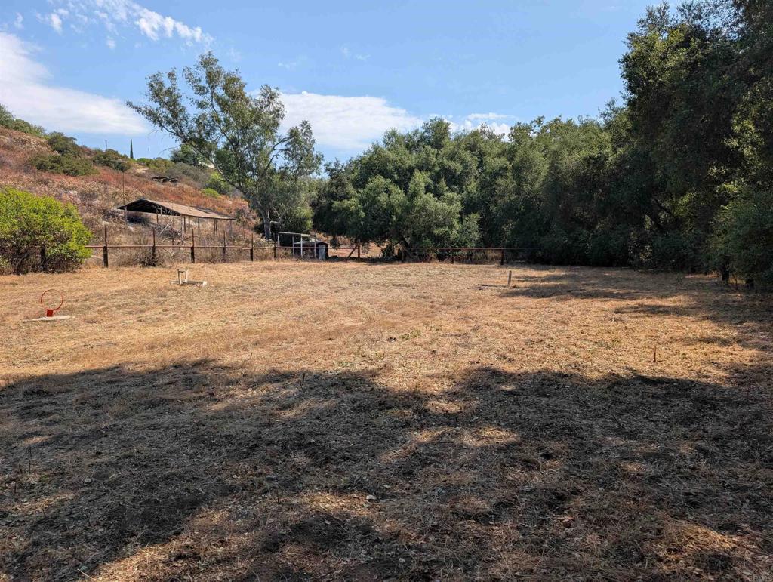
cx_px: 386
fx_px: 537
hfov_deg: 71.5
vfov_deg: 56.9
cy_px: 291
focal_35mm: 24
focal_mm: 6.9
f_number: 1.68
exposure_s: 1/1143
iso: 22
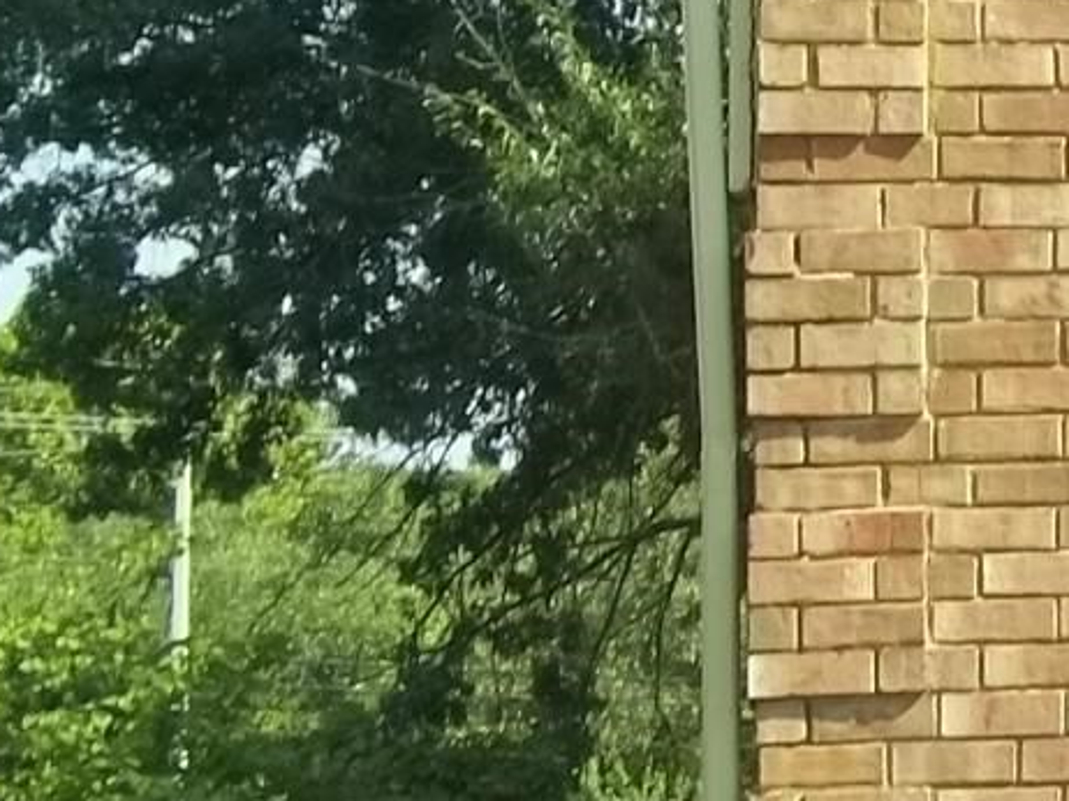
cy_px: 285
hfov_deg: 12.2
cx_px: 2189
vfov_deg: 10.4
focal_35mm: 142
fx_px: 4383
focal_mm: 5.7
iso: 64
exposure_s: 1/60
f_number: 8.8
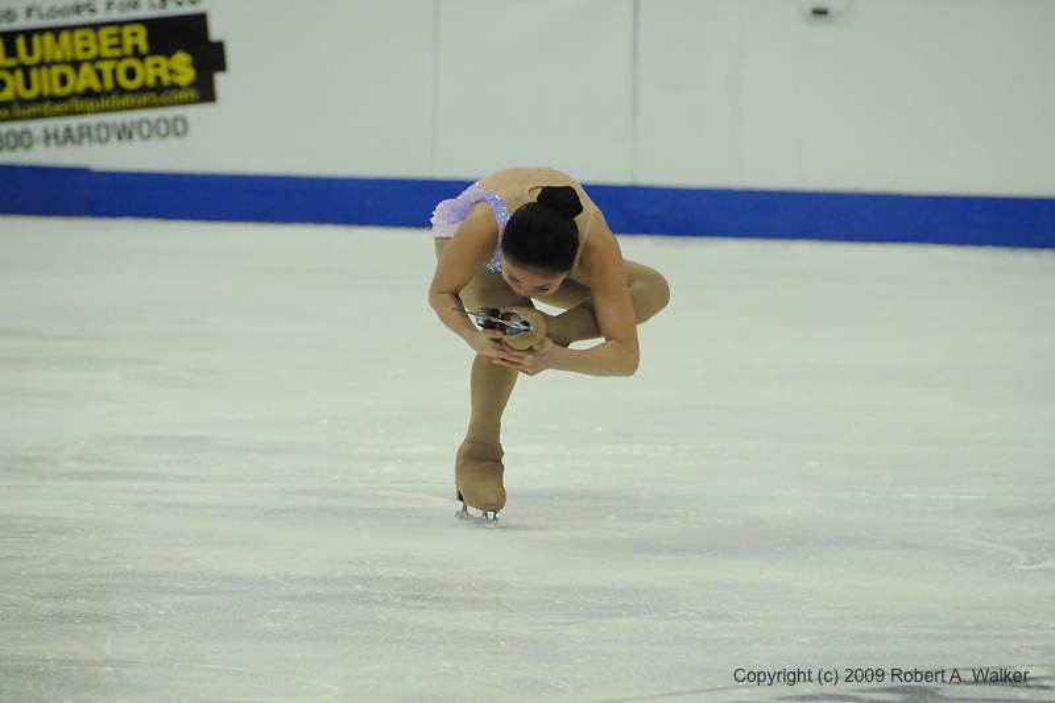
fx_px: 8789
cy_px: 352
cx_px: 528
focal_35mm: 300
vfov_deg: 4.6
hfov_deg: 6.9
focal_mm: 200
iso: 3200
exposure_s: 1/1250
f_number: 5.6
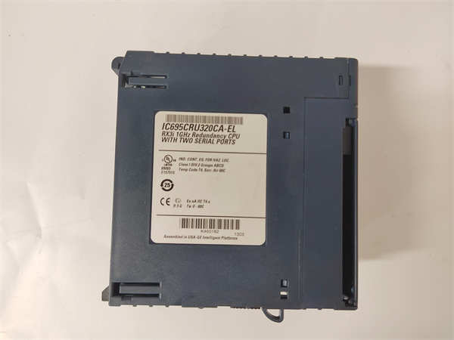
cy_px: 170
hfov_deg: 73.9
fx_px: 302
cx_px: 227
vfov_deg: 58.9
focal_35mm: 23
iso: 1781
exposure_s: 1/60
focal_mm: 5.52
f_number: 1.9
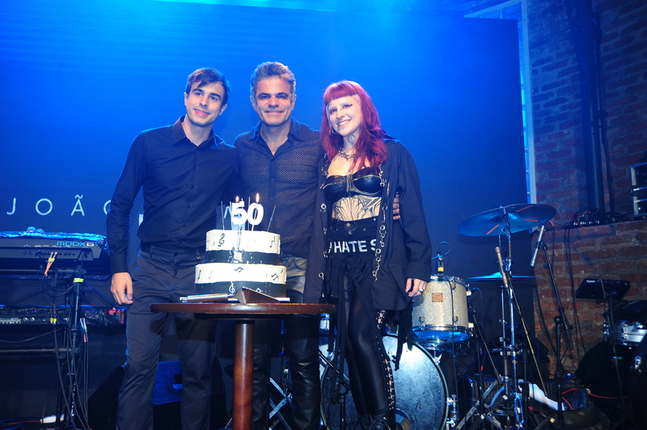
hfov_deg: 55.8
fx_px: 611
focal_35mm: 34
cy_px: 215
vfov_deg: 38.8
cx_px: 324
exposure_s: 1/100
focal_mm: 34
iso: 1250
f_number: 5.6
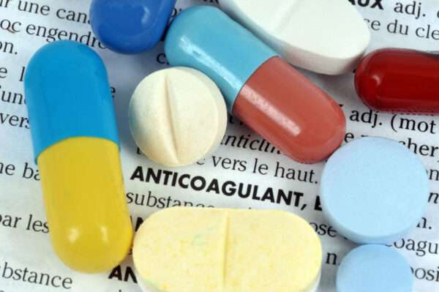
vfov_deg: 15.2
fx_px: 1097
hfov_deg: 22.6
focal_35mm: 90
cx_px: 220
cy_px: 146
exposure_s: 1/125
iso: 200
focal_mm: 60
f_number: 36
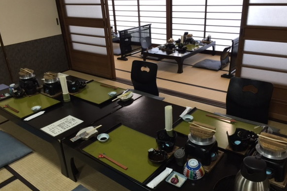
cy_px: 97
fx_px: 247
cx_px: 144
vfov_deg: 42.3
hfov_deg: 60.3
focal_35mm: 31
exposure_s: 1/30
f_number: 2.2
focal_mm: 4.15
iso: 40
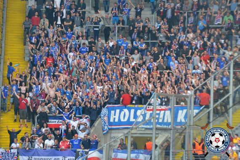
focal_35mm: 300
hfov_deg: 6.9
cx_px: 120
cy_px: 80
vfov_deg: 4.6
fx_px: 2000
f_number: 4
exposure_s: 1/1000
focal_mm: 200
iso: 640
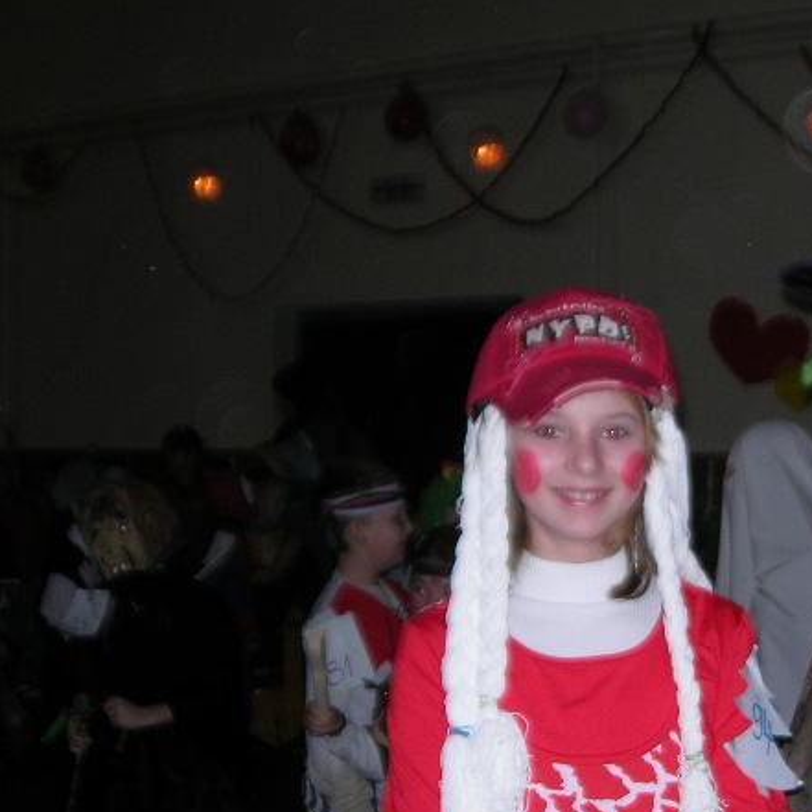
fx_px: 1831
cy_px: 580
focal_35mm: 69
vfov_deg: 24.8
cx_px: 713
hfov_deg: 24.4
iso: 64
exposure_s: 1/60.1
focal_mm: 7.8
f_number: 2.8
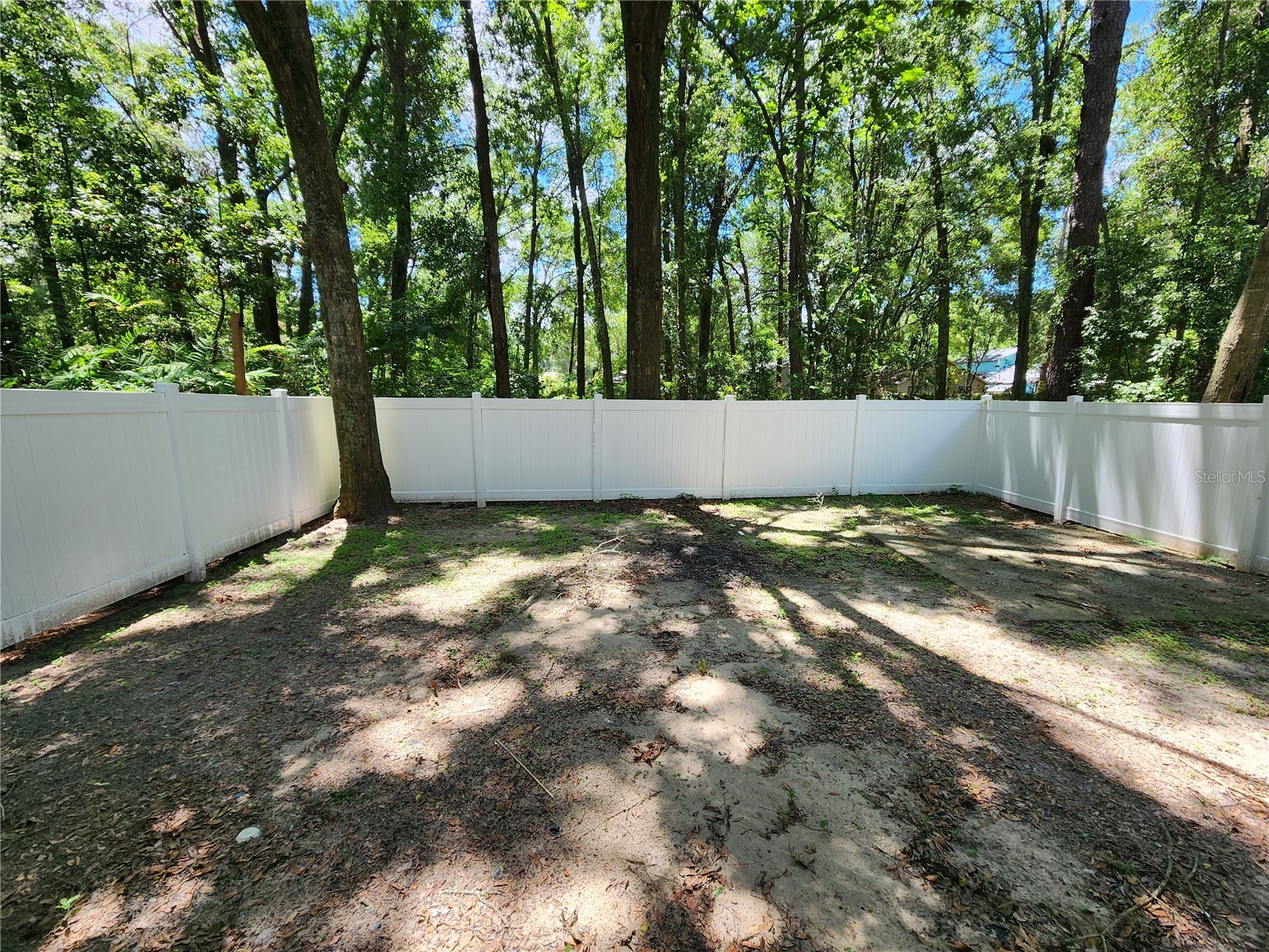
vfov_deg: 89.9
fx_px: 477
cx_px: 634
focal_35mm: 13
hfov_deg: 106.2
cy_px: 476
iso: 50
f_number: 2.2
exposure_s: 1/236
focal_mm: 2.2
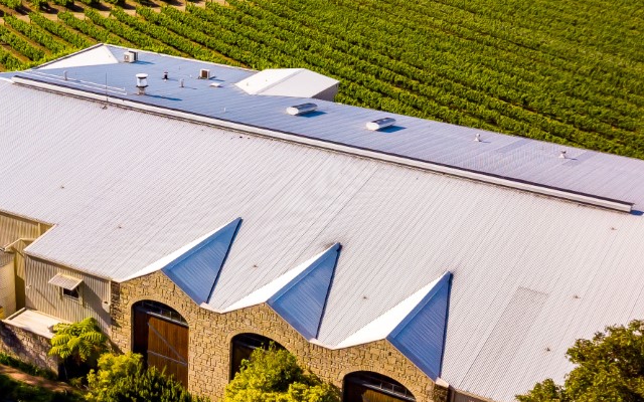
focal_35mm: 62
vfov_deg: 21.0
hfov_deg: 32.1
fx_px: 1088
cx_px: 129
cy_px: 191
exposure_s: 1/5000
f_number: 2.2
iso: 400
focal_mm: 4.7
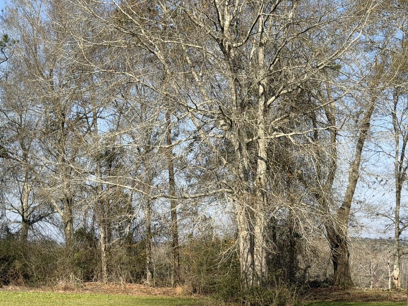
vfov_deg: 18.2
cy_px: 251
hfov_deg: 24.2
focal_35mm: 80
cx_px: 294
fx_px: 943
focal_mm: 6.76
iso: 64
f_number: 1.78
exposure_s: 1/3891
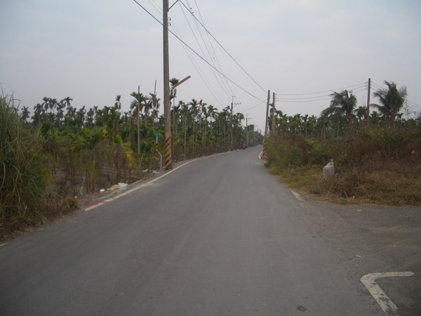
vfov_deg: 40.7
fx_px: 426
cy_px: 158
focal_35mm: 35
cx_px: 210
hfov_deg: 52.6
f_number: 2.6
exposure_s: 1/320
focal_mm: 5.8
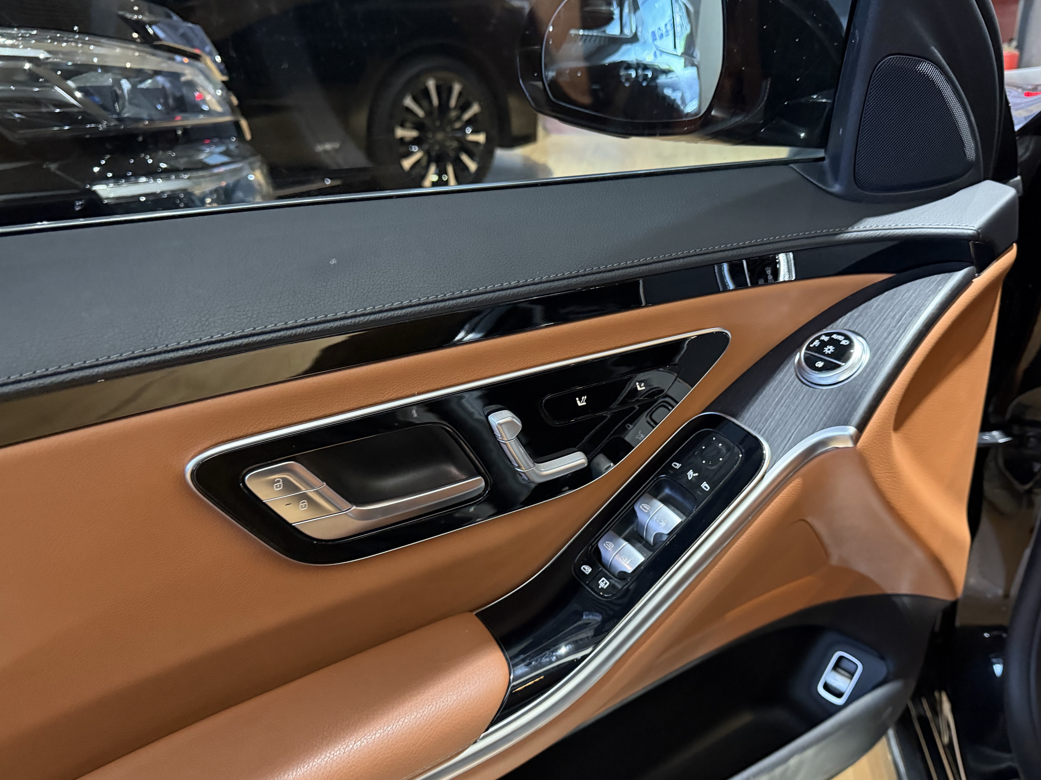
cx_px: 570
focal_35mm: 29
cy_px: 430
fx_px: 872
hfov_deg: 61.5
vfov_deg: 48.2
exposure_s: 1/33
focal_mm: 6.76
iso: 800
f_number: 1.78
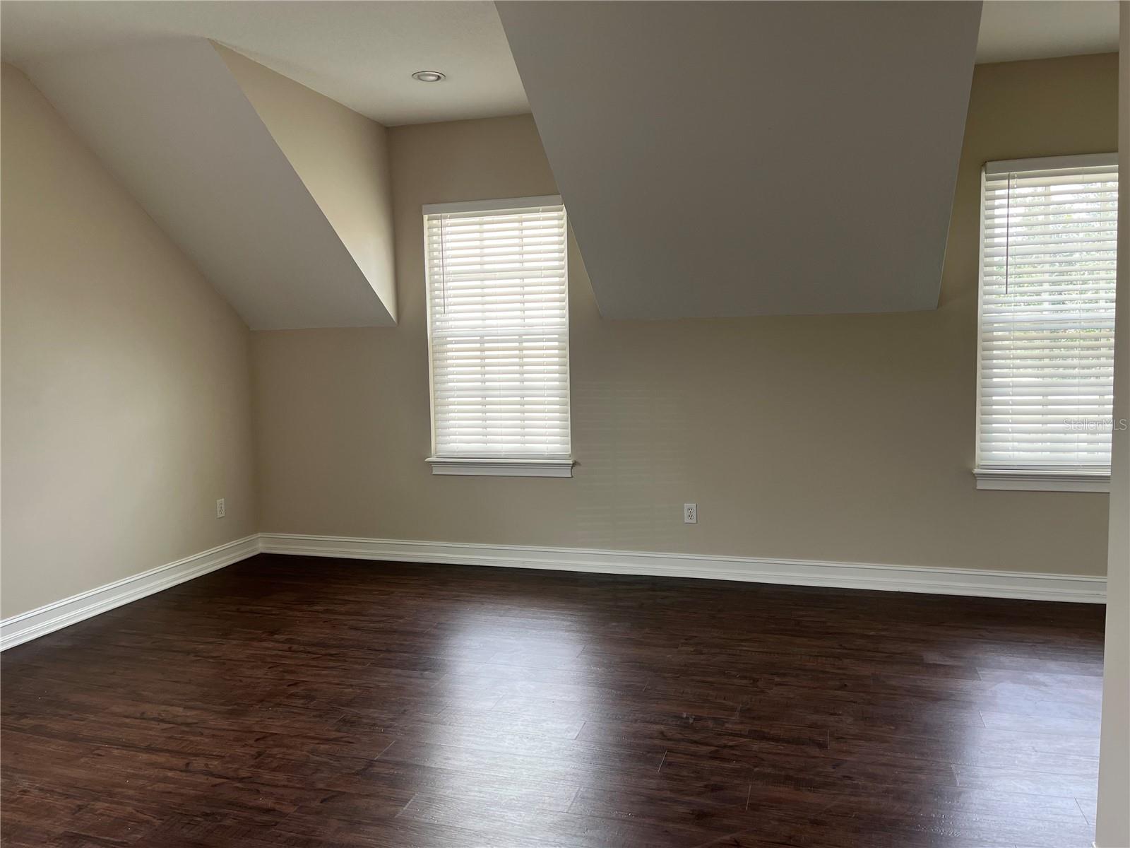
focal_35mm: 26
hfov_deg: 67.3
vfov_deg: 53.1
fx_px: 849
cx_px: 565
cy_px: 424
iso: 80
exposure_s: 1/122
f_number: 1.6
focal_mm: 5.1
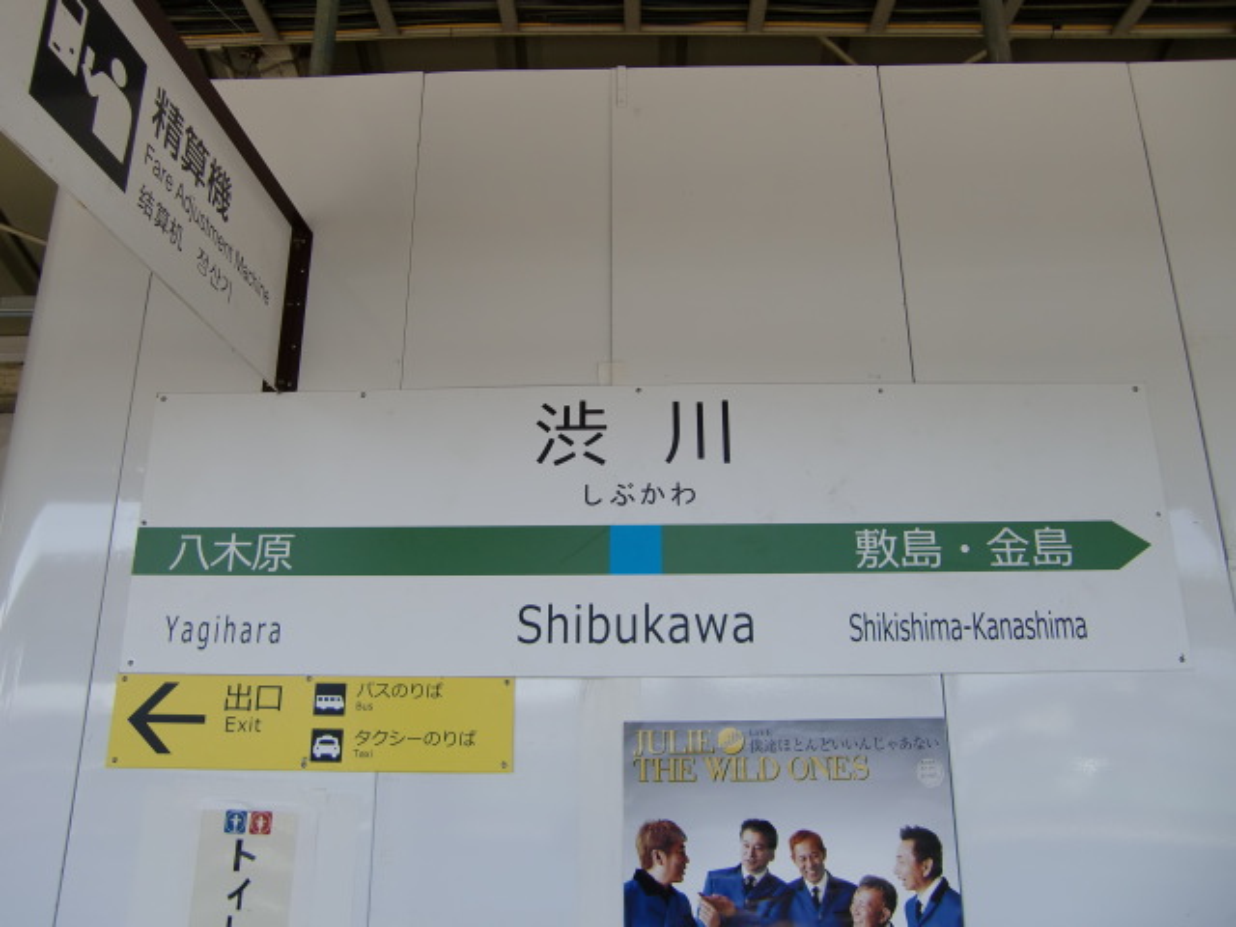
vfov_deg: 49.7
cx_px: 618
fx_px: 1000
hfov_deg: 63.4
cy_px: 464
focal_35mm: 28
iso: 64
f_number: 2.6
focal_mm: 4.9
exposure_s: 1/250
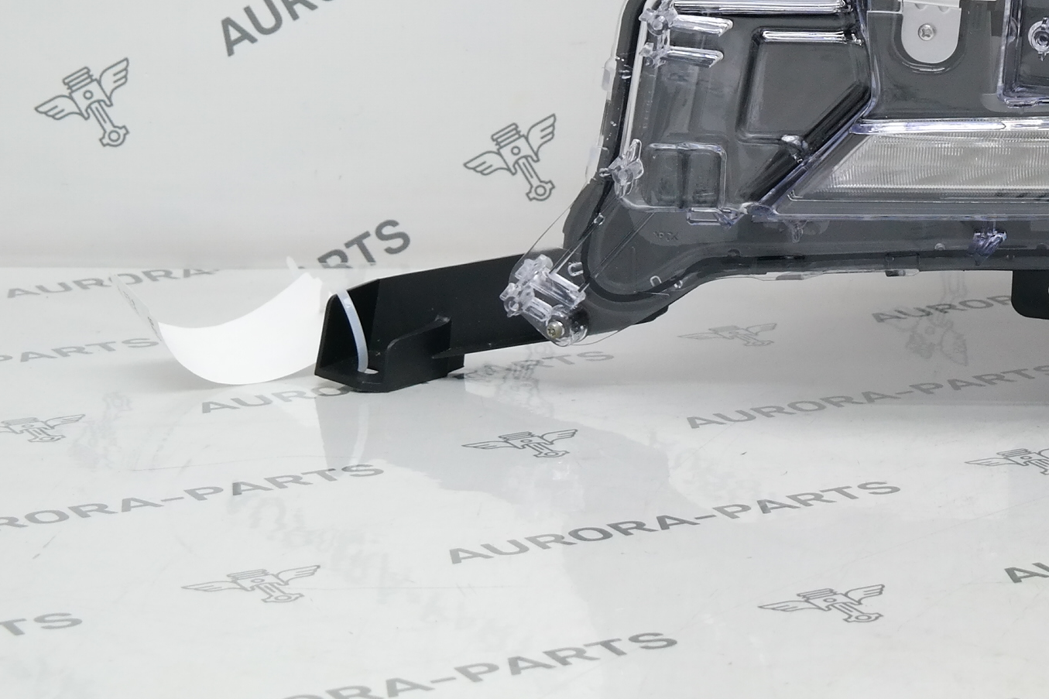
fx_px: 3846
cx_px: 1262
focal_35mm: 132
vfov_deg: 10.3
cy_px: -51
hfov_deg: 15.0
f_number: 5.6
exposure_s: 1/50
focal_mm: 30
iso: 400
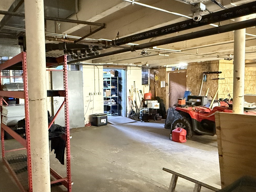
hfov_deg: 60.4
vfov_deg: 48.2
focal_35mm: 29
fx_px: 214
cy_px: 100
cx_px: 89
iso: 2500
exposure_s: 1/20
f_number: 2.2
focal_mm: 2.22
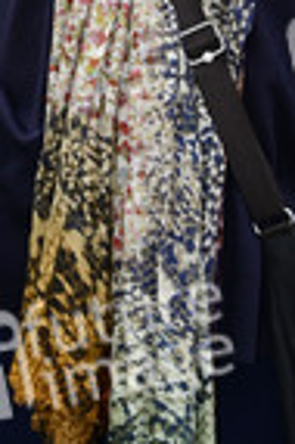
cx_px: 165
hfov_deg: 7.9
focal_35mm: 173
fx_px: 2131
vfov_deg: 11.6
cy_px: -109
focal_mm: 62
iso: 1250
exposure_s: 1/200
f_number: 4.5
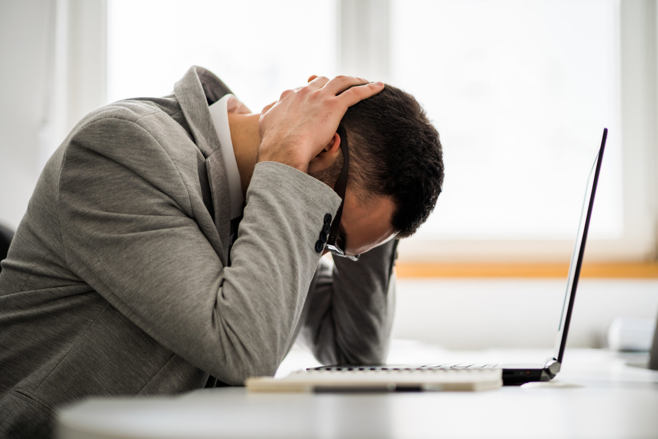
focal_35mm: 85
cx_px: 329
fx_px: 1553
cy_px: 220
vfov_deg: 16.1
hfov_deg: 23.9
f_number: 2
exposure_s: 1/200
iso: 200
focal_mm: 85
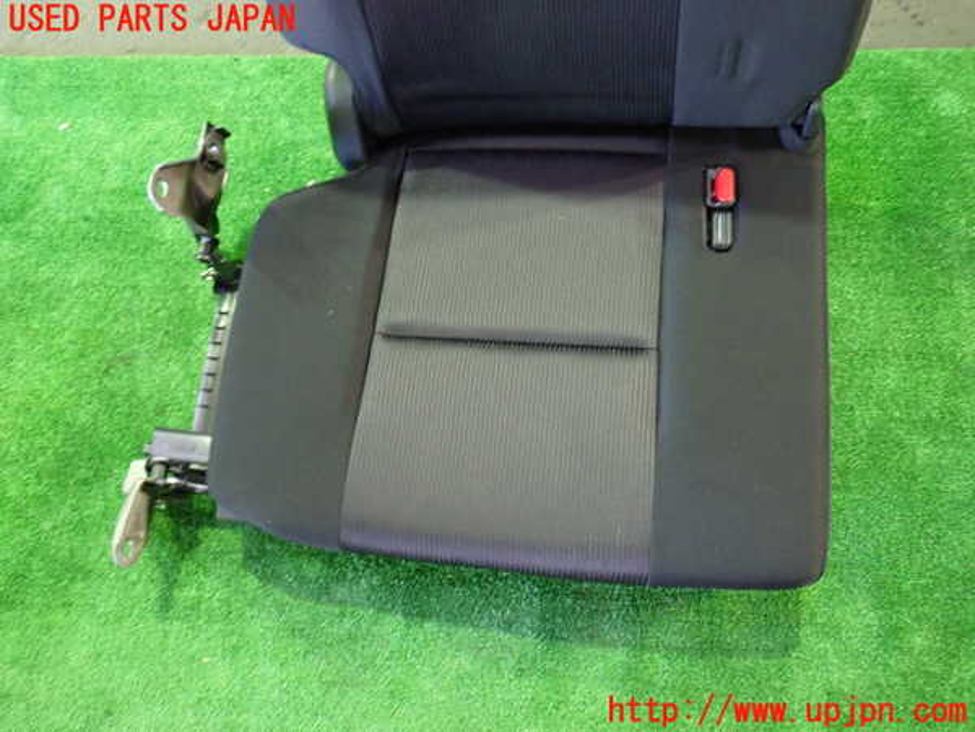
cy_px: 366
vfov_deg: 46.8
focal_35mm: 30
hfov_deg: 60.0
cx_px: 488
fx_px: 845
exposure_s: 1/15
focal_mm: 5.4
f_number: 2.3
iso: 800
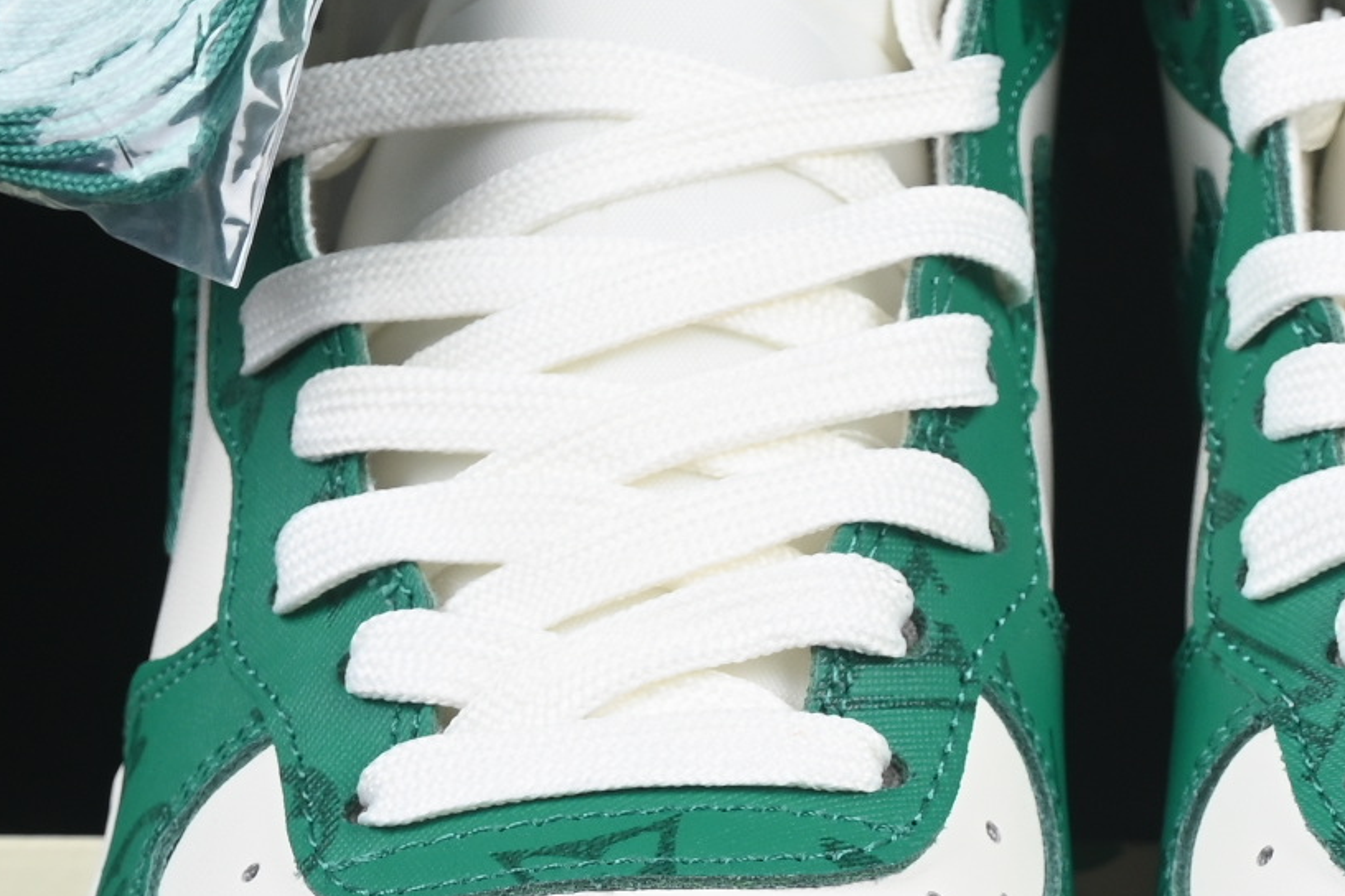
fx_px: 9564
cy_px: 891
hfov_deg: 8.0
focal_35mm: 256
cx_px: 1142
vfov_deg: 5.4
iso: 160
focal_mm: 50
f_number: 8
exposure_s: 1/80
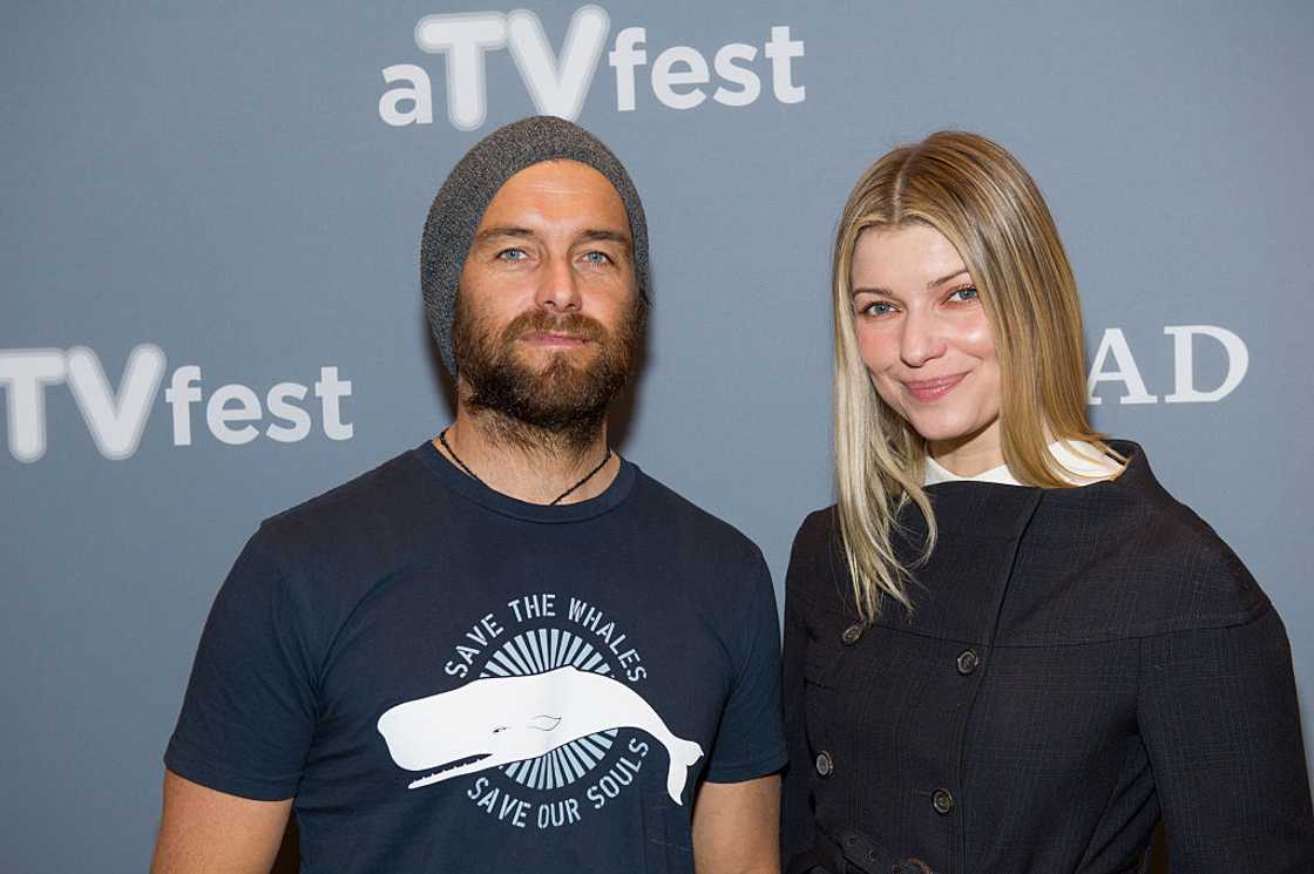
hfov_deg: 36.3
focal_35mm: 55
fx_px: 2006
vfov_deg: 24.6
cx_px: 657
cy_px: 437
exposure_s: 1/80
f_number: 5.6
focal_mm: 55
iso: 500
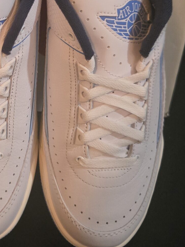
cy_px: 51
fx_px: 427
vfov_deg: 31.4
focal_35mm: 60
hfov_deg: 23.7
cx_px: 13
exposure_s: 1/60
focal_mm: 5.4
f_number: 1.8
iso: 1600
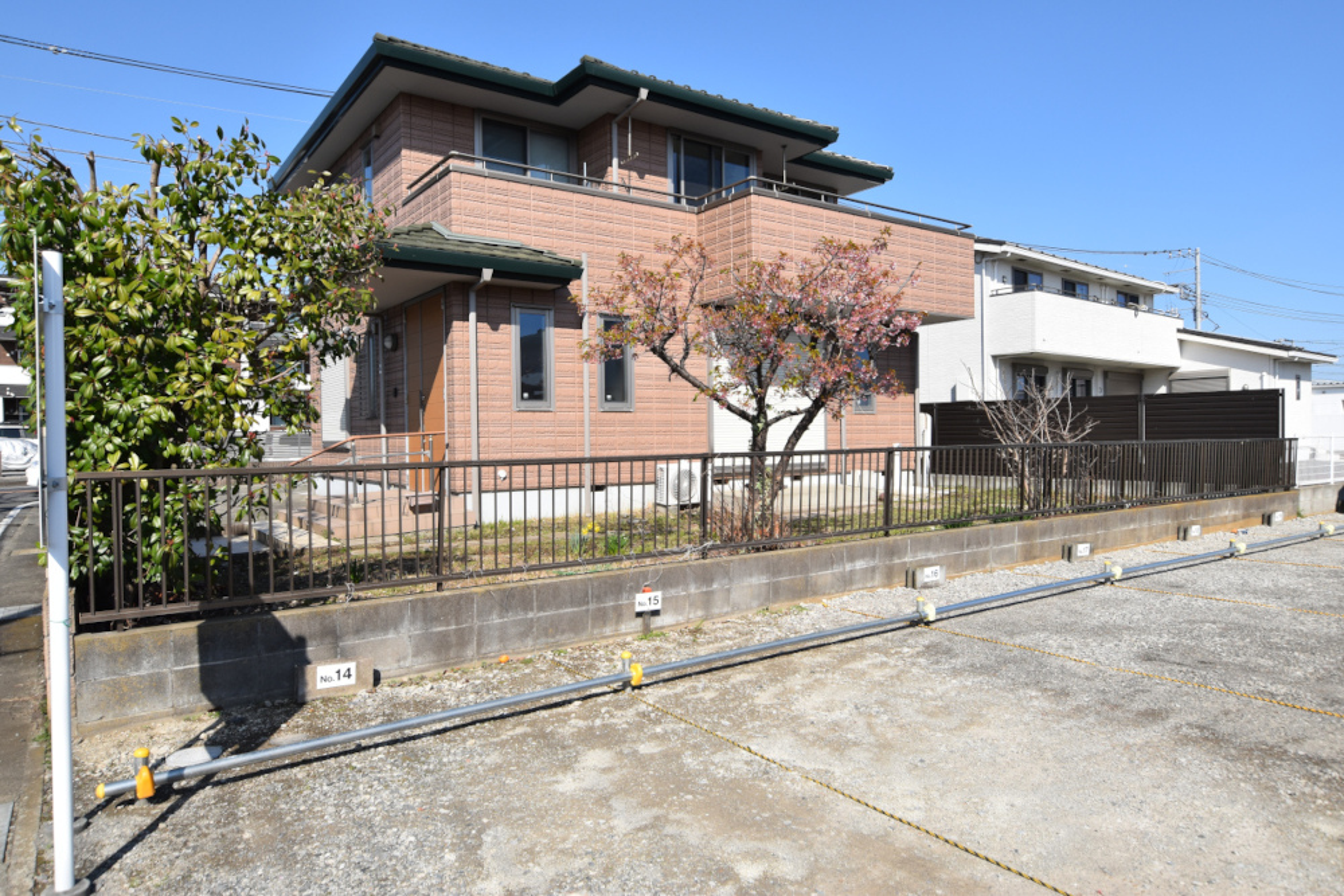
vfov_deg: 56.2
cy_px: 448
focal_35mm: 22
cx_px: 672
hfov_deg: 77.3
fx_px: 840
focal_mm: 15
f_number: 10
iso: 200
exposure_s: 1/400
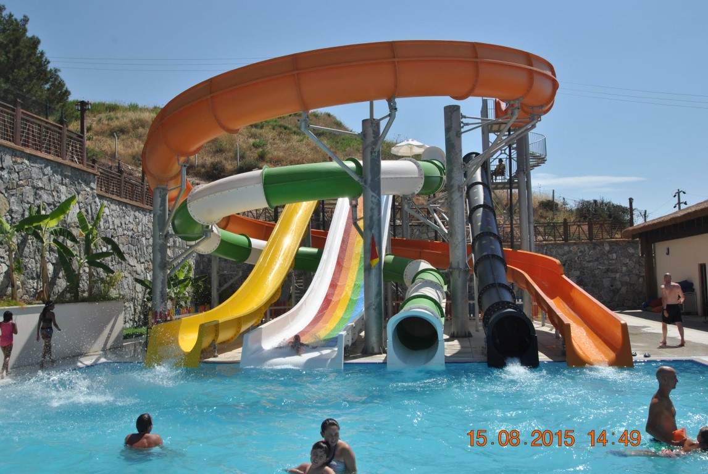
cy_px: 237
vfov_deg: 41.8
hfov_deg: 59.4
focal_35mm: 32
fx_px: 620
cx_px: 354
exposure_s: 1/400
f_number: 10
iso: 100
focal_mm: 21
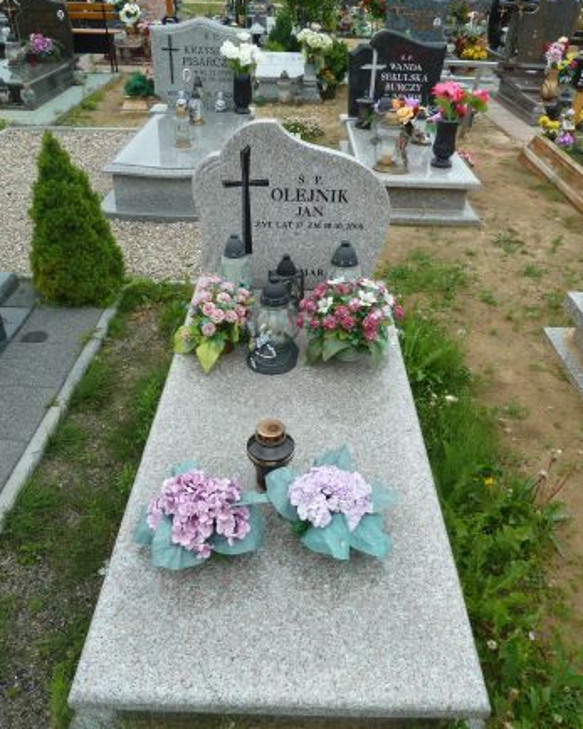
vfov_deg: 64.1
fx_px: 583
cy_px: 380
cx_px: 291
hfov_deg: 53.2
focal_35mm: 27
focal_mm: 4.1
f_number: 4
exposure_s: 1/200
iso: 80
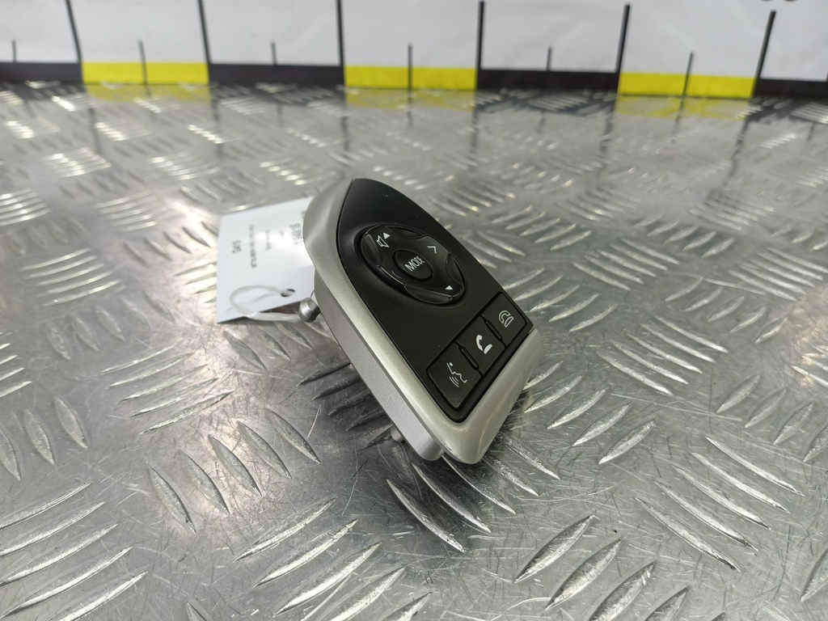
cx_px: 414
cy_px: 310
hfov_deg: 73.9
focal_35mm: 23
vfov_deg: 58.9
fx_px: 550
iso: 129
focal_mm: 4.11
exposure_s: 1/50
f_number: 1.6
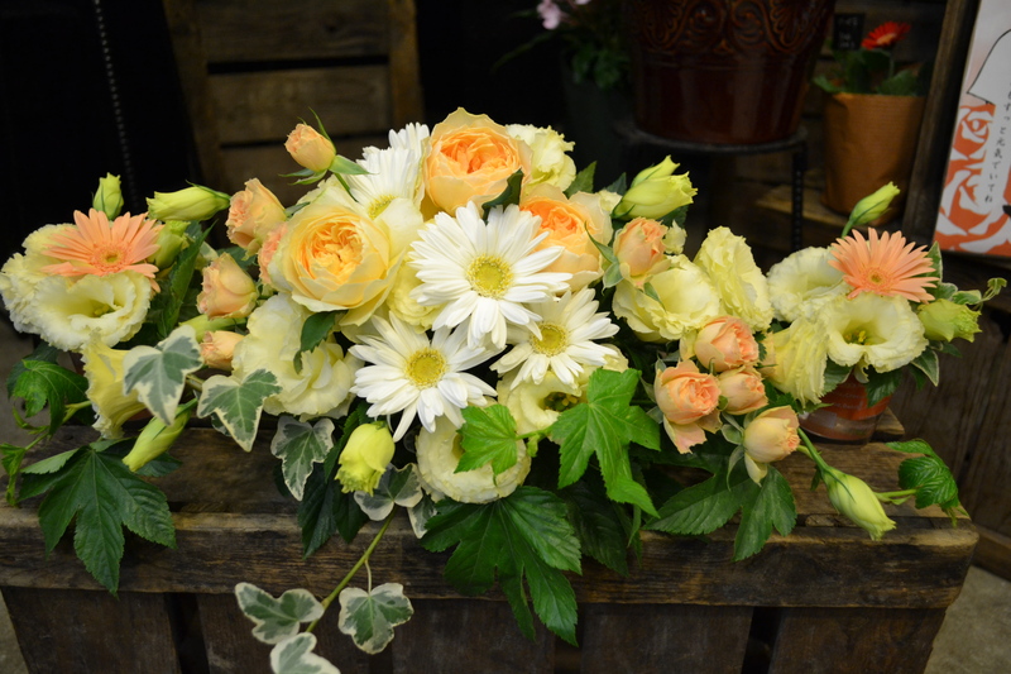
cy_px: 337
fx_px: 842
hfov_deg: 61.9
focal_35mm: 30
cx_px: 506
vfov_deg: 43.6
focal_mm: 20
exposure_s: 1/60
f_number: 3.8
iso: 1000
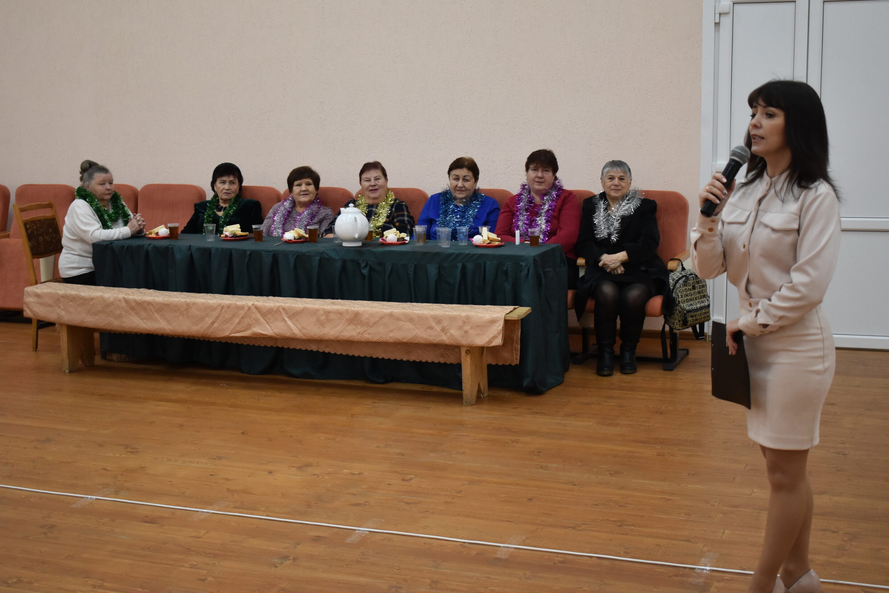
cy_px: 293
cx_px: 435
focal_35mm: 50
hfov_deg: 39.6
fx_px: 1235
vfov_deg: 27.0
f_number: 4.5
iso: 1100
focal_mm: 32
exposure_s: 1/125
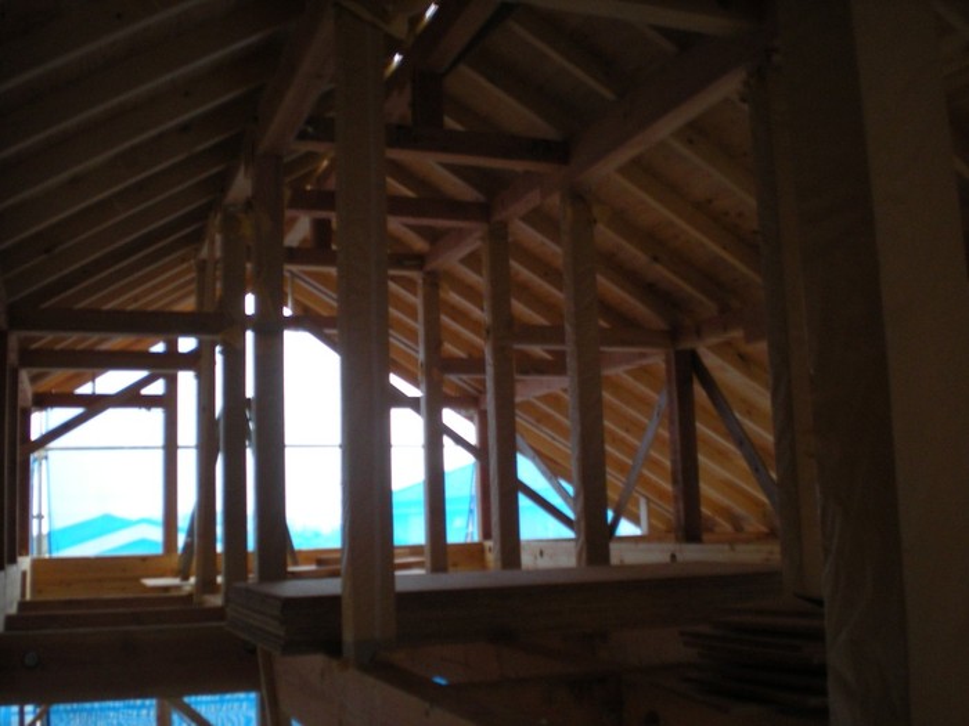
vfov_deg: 37.7
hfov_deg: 49.0
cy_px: 363
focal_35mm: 38
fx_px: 1064
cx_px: 484
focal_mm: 6.3
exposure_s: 1/8
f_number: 3.1
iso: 157
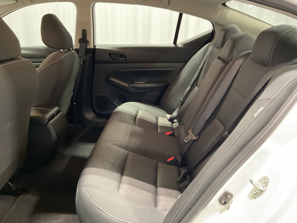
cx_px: 148
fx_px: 249
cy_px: 112
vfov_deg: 48.2
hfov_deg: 61.7
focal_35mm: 29
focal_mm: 3
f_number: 1.8
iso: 320
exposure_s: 1/33
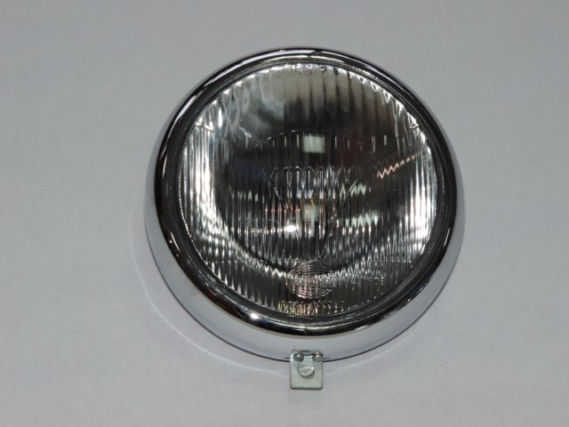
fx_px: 2383
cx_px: 284
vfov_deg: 10.2
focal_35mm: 145
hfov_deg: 13.6
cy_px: 214
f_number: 4.4
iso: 200
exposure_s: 1/60
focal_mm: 25.8
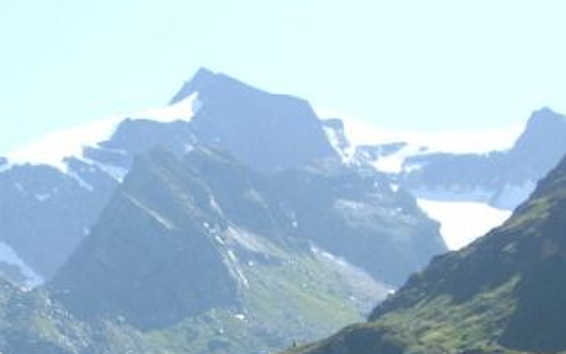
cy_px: 484
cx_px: -78
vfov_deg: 8.5
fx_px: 2330
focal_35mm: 151
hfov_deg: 13.5
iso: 64
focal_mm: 9
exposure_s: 1/125
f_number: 6.9
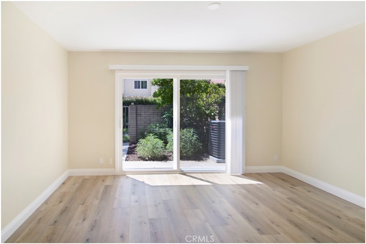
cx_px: 183
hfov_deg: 95.0
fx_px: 168
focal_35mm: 16
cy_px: 122
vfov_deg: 72.0
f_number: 2.8
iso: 100
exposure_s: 1/40
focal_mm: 11
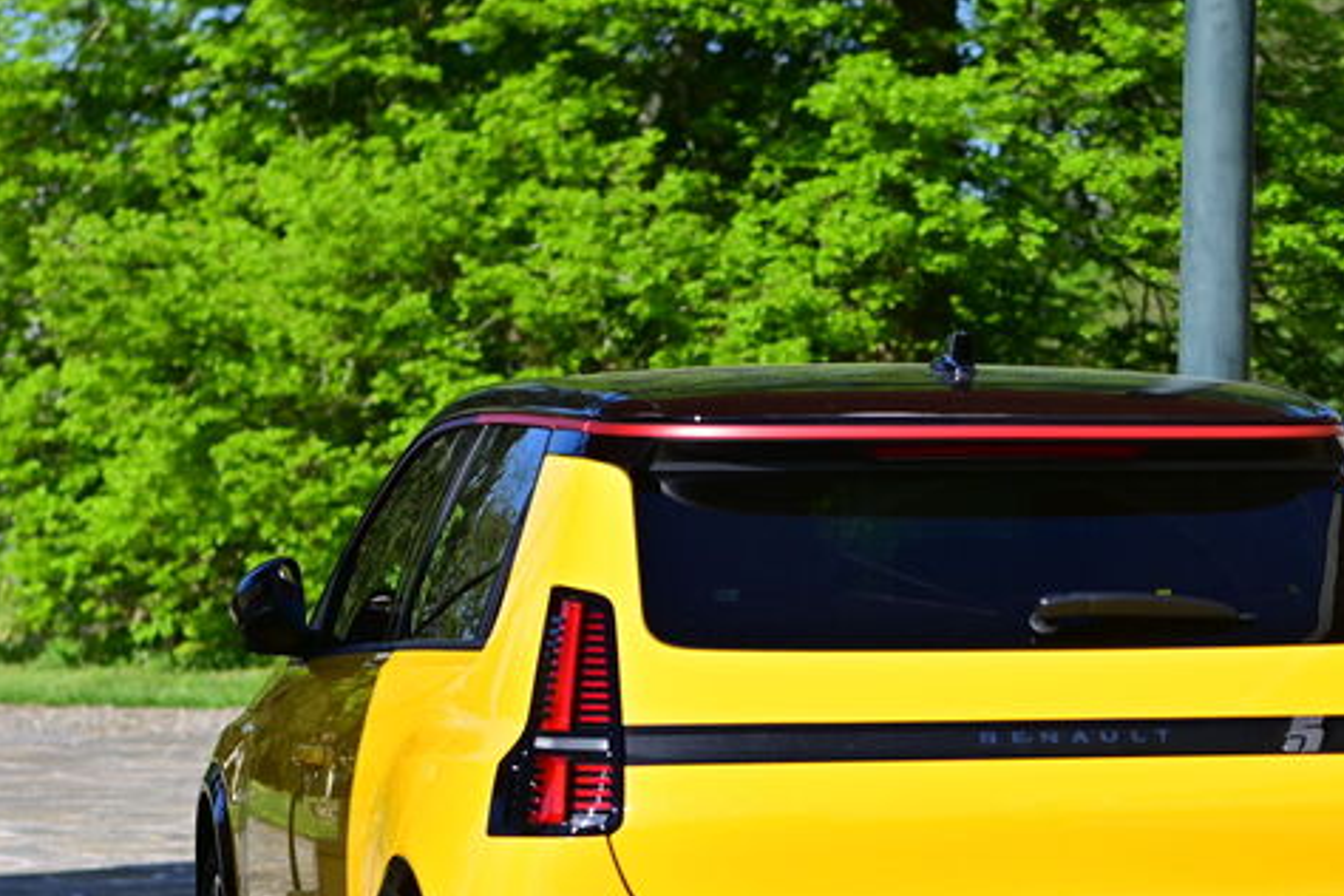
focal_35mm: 152
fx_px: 5674
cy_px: 834
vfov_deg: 9.0
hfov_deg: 13.3
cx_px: 1330
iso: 125
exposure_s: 1/4000
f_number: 3.2
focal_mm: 50
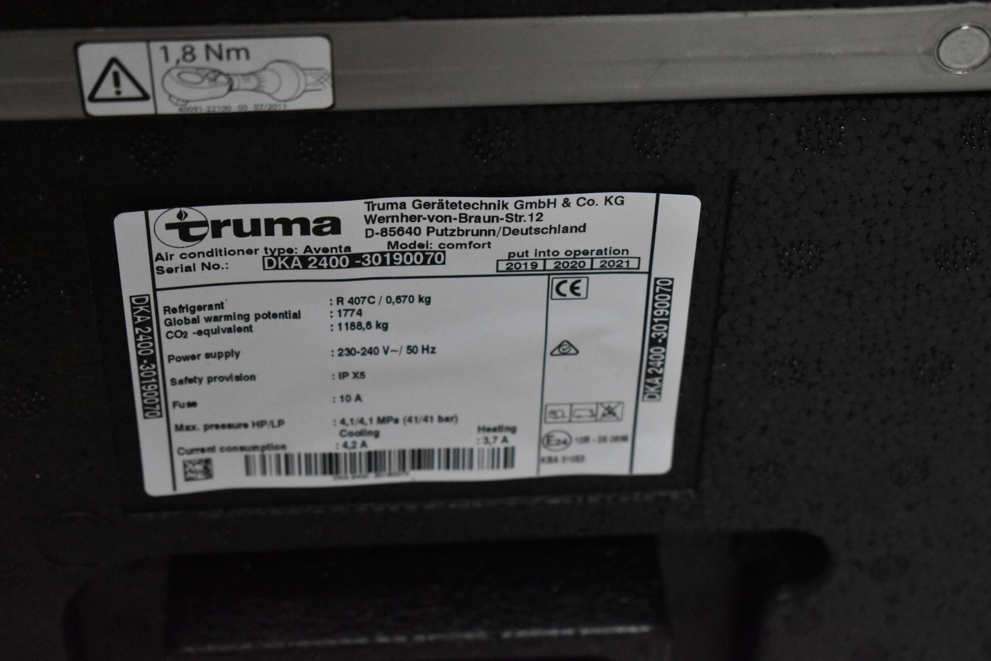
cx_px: 496
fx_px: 2271
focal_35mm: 82
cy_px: 330
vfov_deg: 16.6
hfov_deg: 24.6
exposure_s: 1/125
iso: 6400
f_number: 5.6
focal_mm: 55
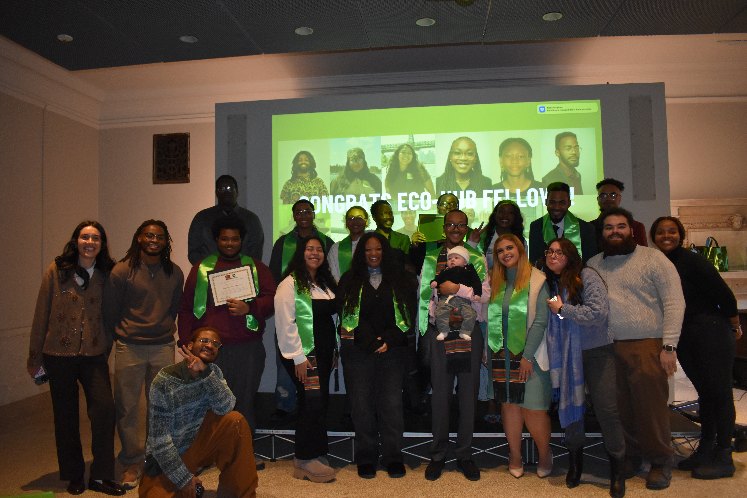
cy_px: 249
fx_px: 560
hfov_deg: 67.4
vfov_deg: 47.9
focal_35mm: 27
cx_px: 374
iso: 1600
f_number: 3.5
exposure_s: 1/125
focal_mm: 18
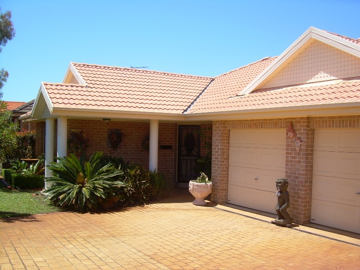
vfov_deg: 37.7
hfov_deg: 49.0
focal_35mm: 38
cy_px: 135
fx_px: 395
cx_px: 180
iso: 50
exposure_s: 1/273
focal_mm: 6.3
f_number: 4.6
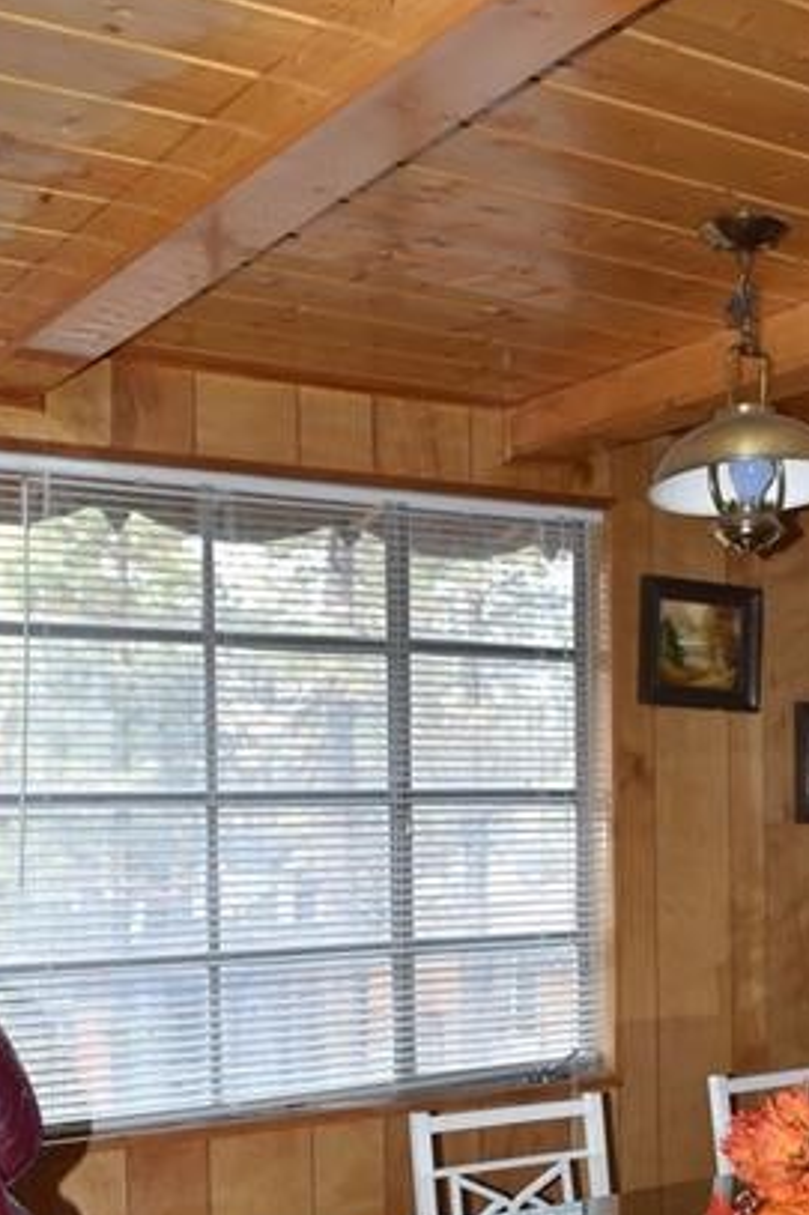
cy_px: 872
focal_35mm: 51
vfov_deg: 38.2
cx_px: 684
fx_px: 1720
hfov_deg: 25.8
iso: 800
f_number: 4.5
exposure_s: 1/80
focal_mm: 18
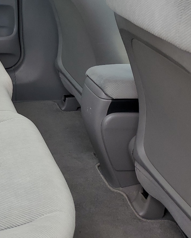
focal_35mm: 58
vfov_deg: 31.9
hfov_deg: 23.6
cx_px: -48
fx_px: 410
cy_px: 63
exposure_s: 1/455
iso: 50
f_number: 1.5
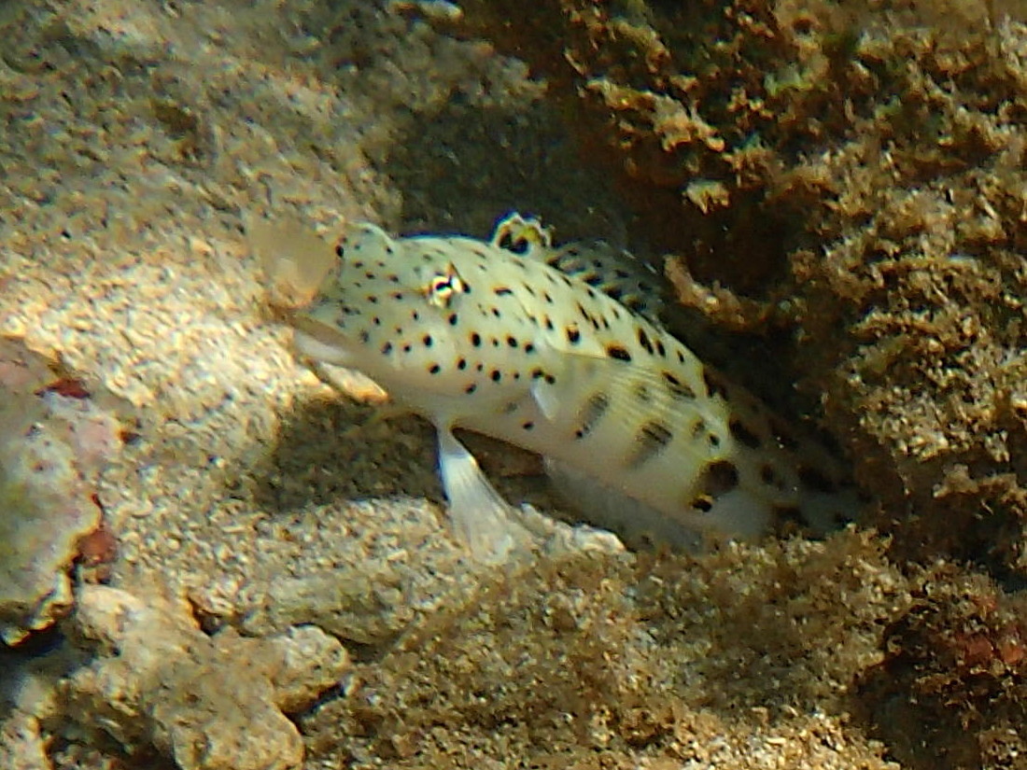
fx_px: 949
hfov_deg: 56.8
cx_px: 514
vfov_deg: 44.2
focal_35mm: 32
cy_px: 385
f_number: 9
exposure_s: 1/250
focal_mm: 5.9
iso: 100
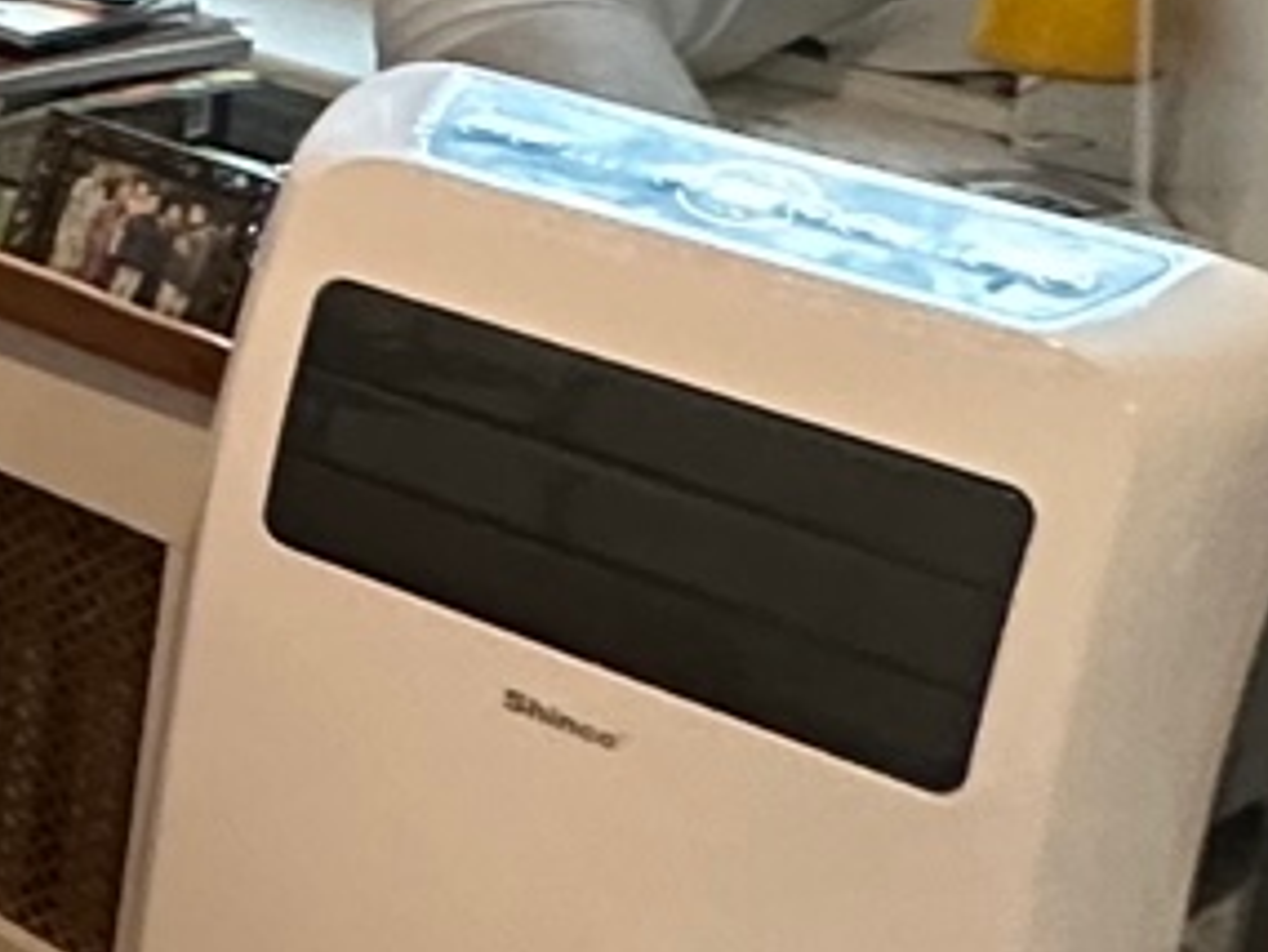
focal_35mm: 99
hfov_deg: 13.4
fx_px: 3628
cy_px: -267
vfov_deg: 14.4
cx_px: -1922
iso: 500
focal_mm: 2.22
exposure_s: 1/60
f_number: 2.2
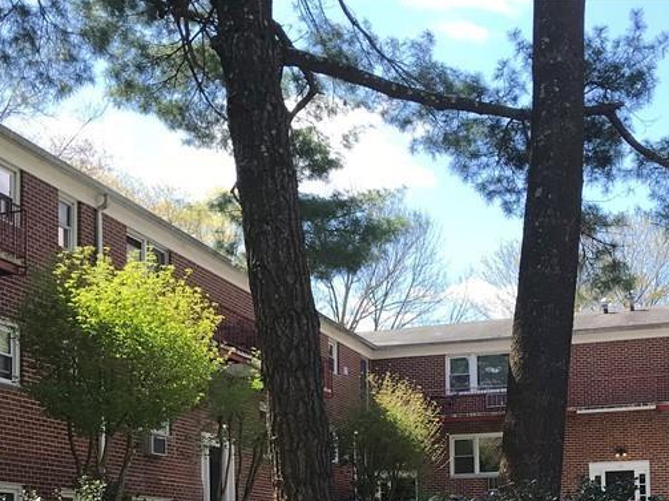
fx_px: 1101
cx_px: 391
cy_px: 506
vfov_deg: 24.4
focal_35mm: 57
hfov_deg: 33.7
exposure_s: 1/760
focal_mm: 3.99
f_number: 1.8
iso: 20
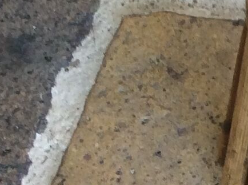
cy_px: 14
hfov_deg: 8.9
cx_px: 682
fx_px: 1366
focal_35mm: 191
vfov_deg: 7.7
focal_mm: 3.3
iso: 32
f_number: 2.4
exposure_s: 1/33
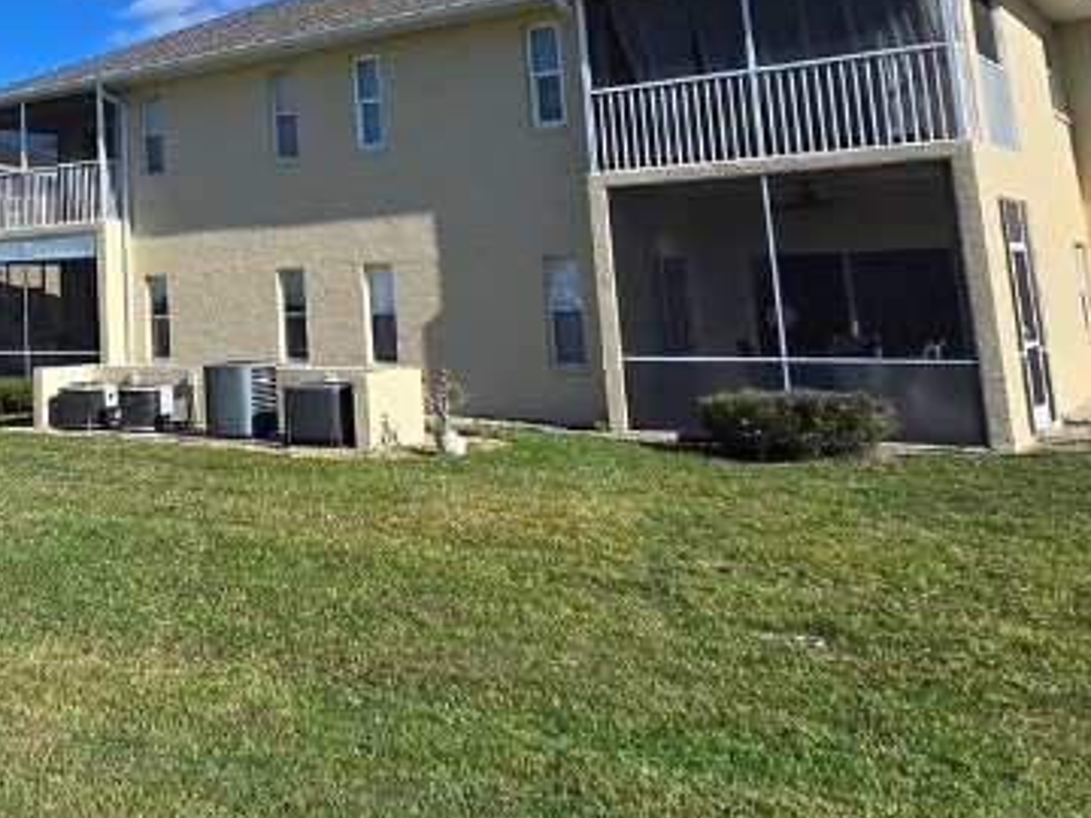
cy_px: 127
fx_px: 1166
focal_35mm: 37
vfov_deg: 36.9
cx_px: 33
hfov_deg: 43.8
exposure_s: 1/3194
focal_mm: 2.2
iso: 50
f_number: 2.2
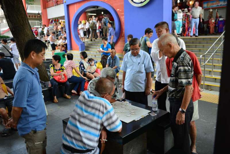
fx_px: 198
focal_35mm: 31
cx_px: 115
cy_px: 77
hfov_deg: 60.3
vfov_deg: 42.4
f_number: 2.8
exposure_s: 1/30
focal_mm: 31
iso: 110
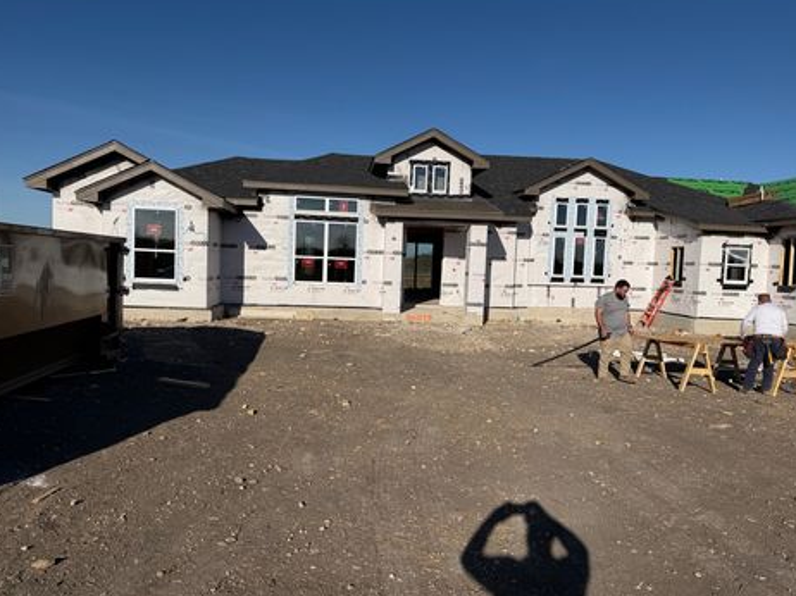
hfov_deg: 67.3
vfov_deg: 53.0
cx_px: 393
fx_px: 598
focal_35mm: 26
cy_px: 299
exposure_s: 1/10309
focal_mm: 6.76
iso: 80
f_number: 1.78
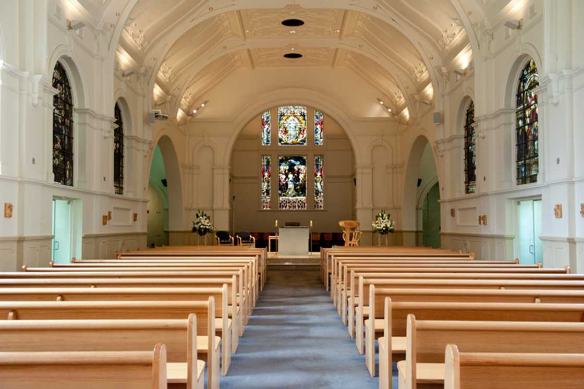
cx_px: 292
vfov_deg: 36.9
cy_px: 194
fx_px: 584
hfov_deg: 53.1
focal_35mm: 36
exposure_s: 1/100
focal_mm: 36
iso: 2500
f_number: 5.6
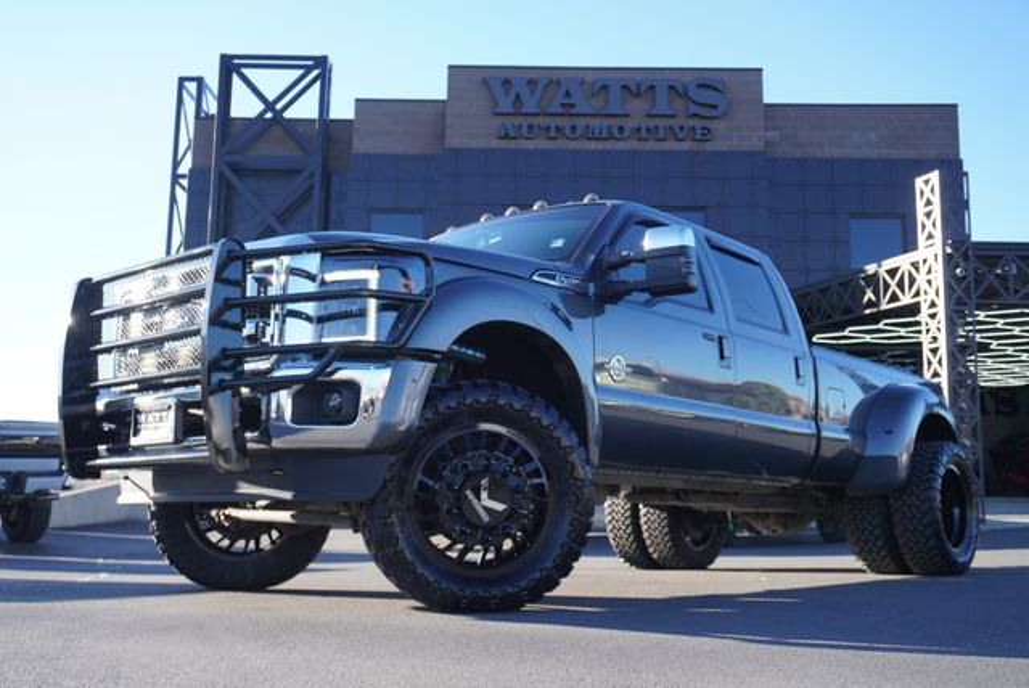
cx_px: 514
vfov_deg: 35.6
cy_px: 344
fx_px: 1073
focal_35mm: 38
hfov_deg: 51.2
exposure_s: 1/100
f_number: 5.6
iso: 100
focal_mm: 25
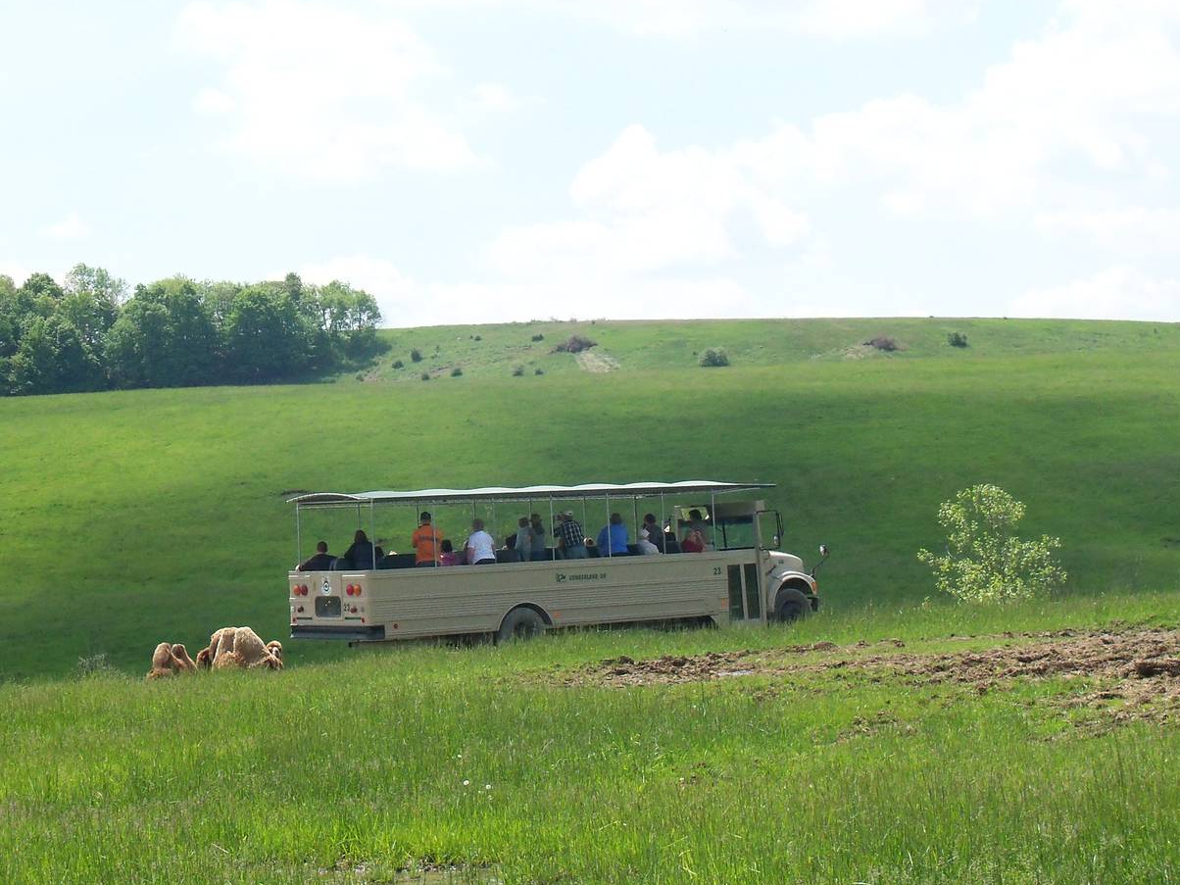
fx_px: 3170
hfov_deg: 21.1
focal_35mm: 93
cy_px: 449
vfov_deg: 15.9
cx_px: 533
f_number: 4.1
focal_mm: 12.3
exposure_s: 1/1250
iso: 200
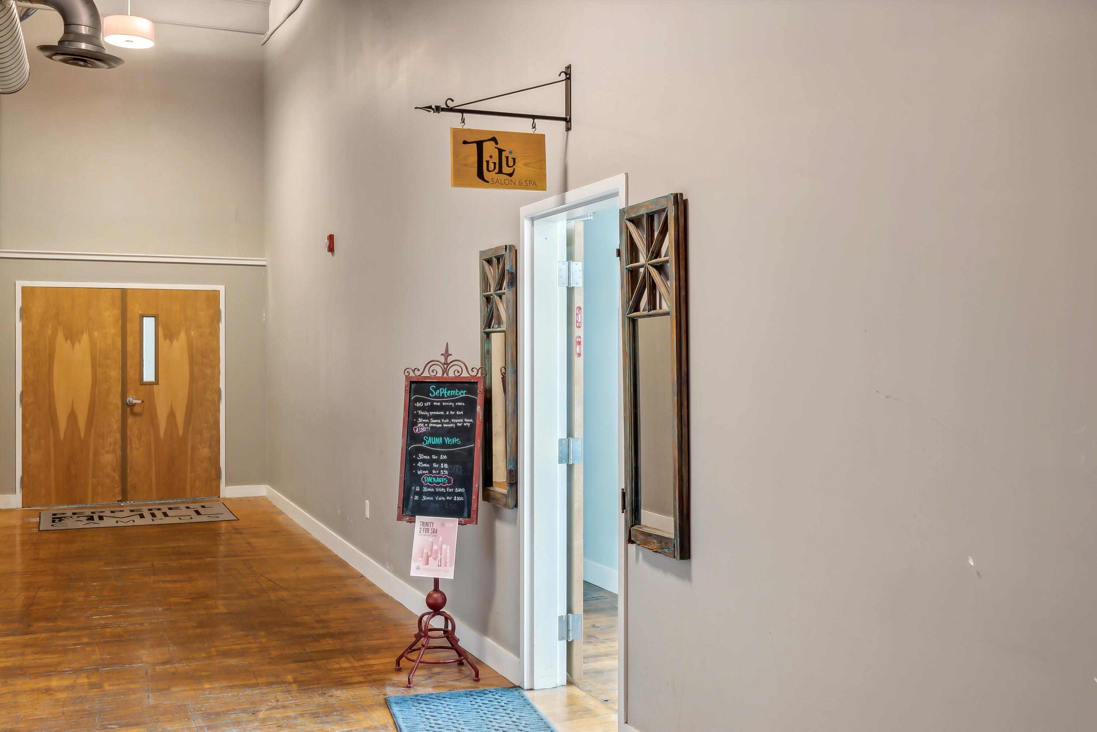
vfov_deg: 37.9
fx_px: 1067
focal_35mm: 35
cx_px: 548
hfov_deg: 54.4
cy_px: 366
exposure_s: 1/1.67
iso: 320
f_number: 7.1
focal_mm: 35
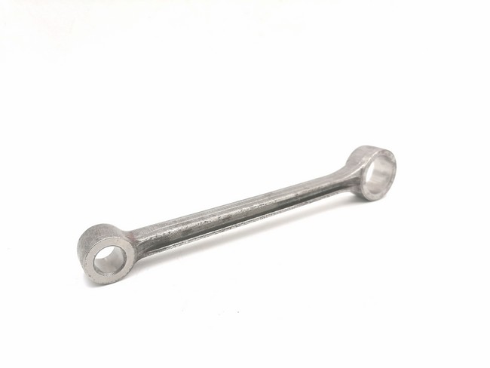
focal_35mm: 27
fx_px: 382
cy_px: 184
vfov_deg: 51.4
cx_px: 245
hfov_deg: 65.3
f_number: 1.8
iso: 50
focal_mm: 5.3
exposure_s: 1/199
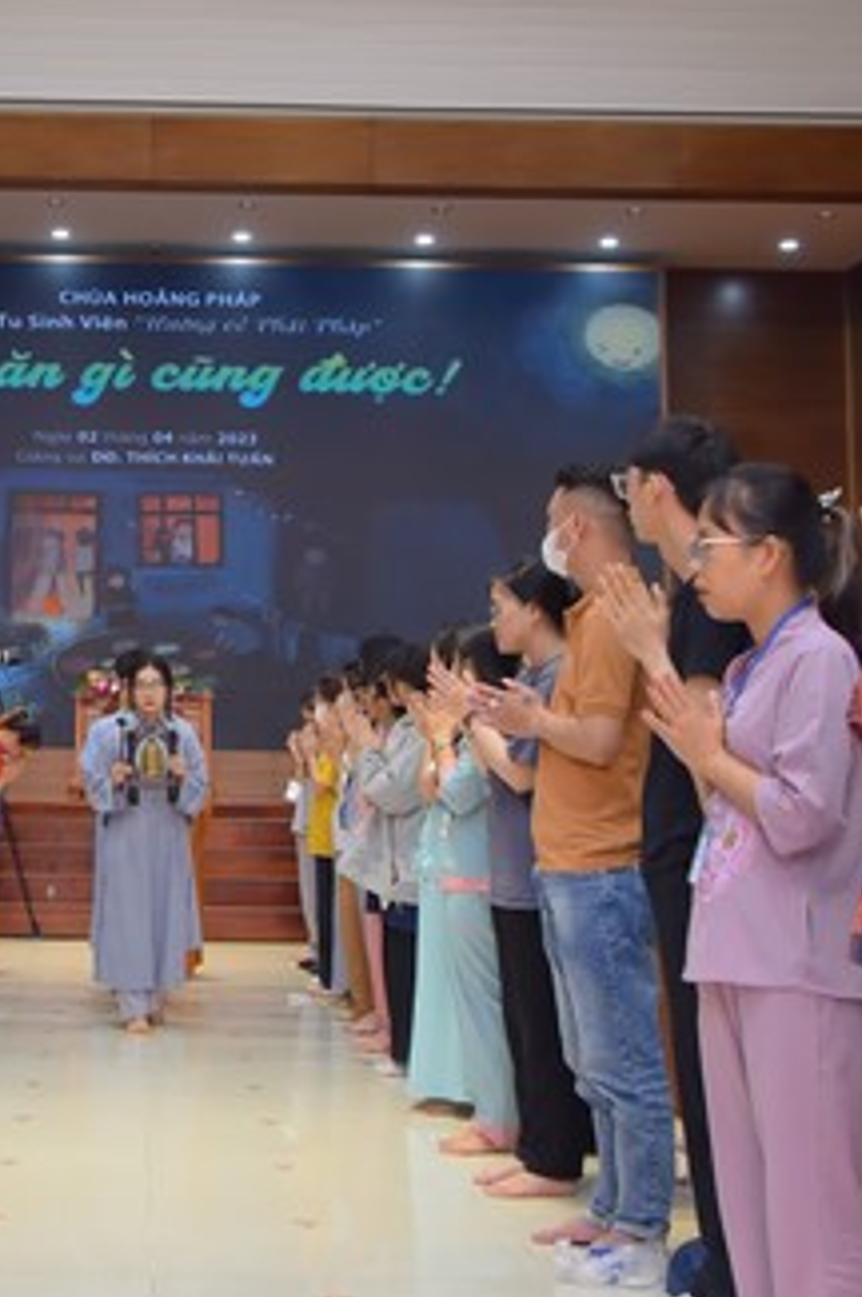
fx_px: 2159
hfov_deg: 22.2
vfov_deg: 33.2
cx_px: 142
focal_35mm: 60
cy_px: 451
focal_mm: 30
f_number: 5
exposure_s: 1/160
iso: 1250
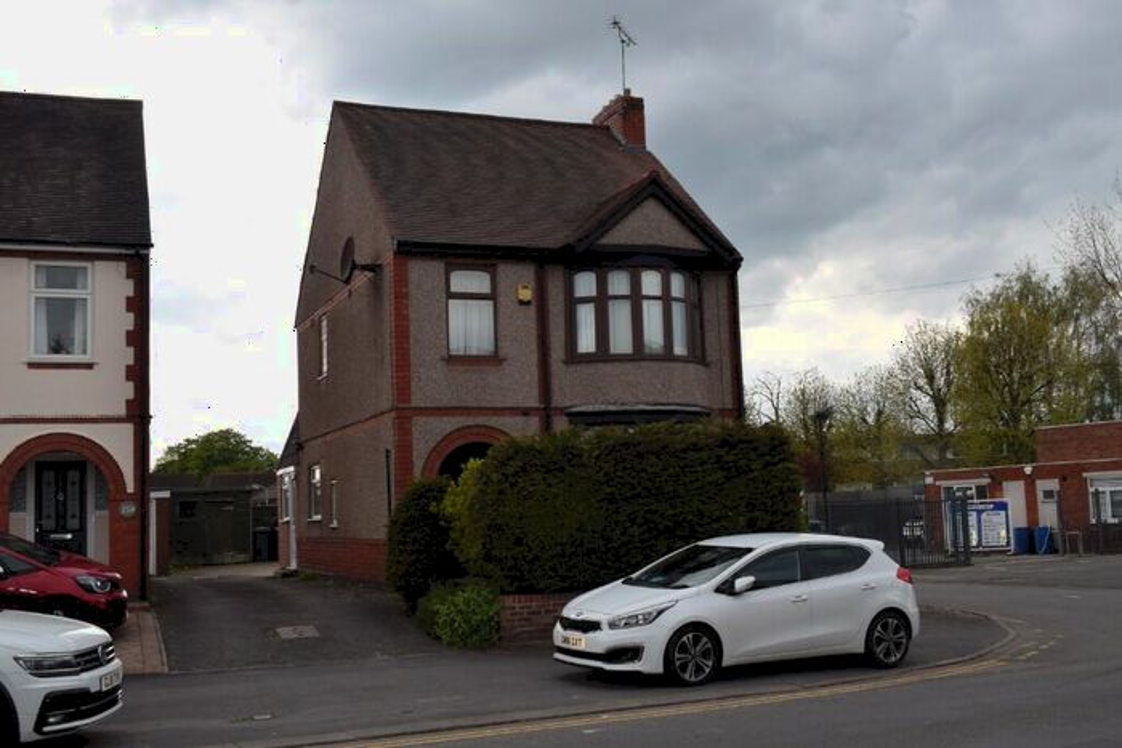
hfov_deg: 47.9
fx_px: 1262
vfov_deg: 33.0
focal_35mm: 40
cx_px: 561
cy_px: 374
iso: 100
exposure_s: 1/200
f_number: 8
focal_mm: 27
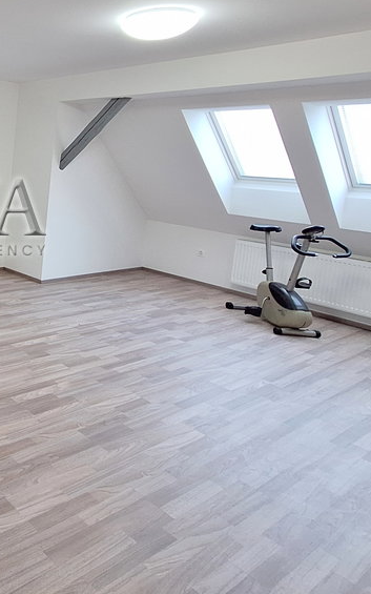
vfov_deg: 68.8
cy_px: 207
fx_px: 421
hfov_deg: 34.6
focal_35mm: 26
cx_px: -104
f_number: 2.2
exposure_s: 1/50
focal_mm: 1.74
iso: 125
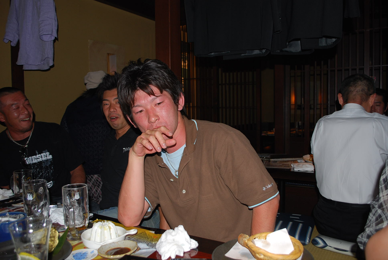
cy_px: 130
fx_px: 324
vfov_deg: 43.7
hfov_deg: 61.9
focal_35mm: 30
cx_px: 194
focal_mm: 20
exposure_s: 1/60
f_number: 3.8
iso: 200
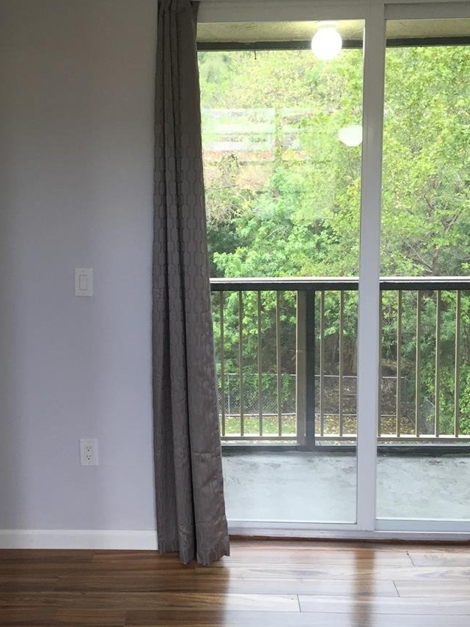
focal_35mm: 41
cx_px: 183
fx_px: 742
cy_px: 268
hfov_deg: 35.0
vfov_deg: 45.6
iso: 32
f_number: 2.2
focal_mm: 4.15
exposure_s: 1/30
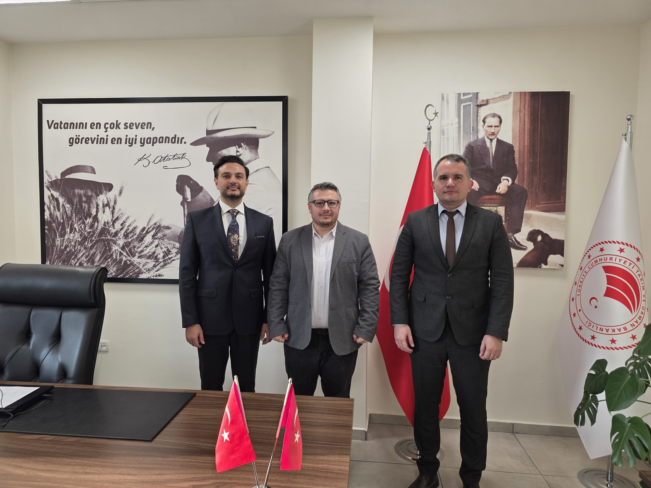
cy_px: 244
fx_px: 433
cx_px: 326
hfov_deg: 73.9
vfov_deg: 58.9
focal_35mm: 23
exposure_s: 1/100
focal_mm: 6.3
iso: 64
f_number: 1.7
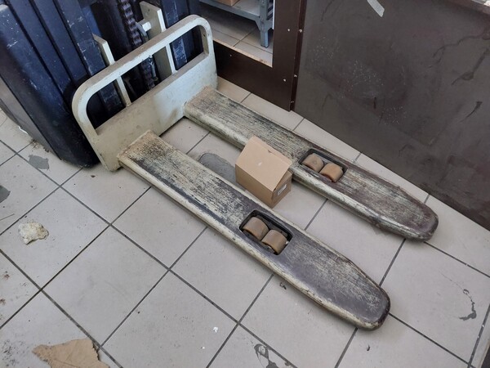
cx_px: 245
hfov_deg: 69.4
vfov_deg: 54.9
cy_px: 184
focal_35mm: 25
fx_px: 354
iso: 500
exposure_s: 1/30
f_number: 1.8
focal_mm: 5.23
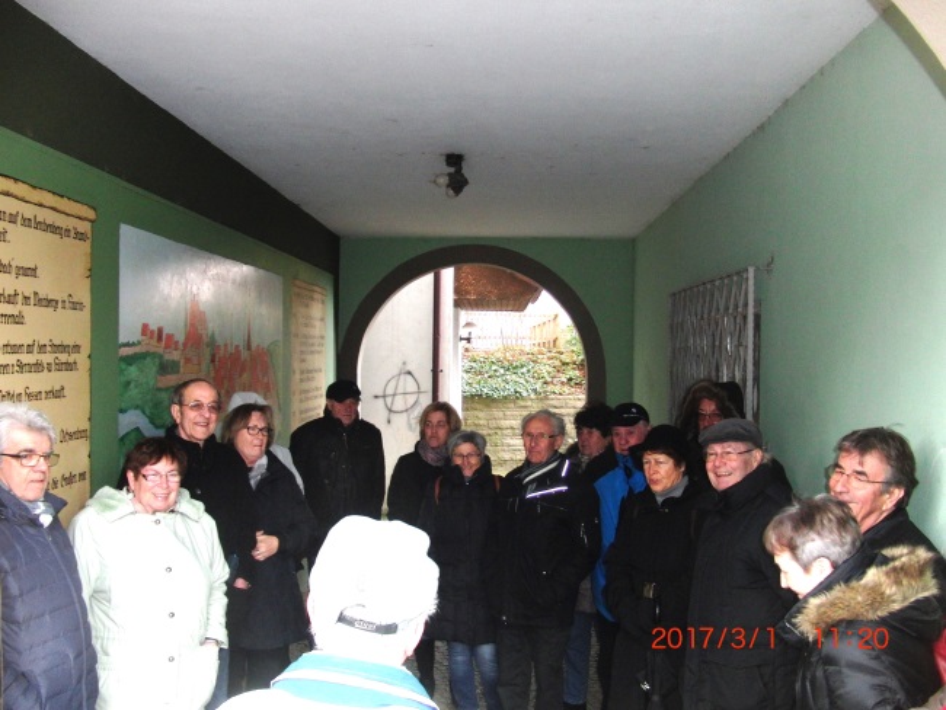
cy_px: 355
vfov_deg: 38.7
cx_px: 473
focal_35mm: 37
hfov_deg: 50.1
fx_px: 1012
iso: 250
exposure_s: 1/60
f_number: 3.6
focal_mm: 6.42
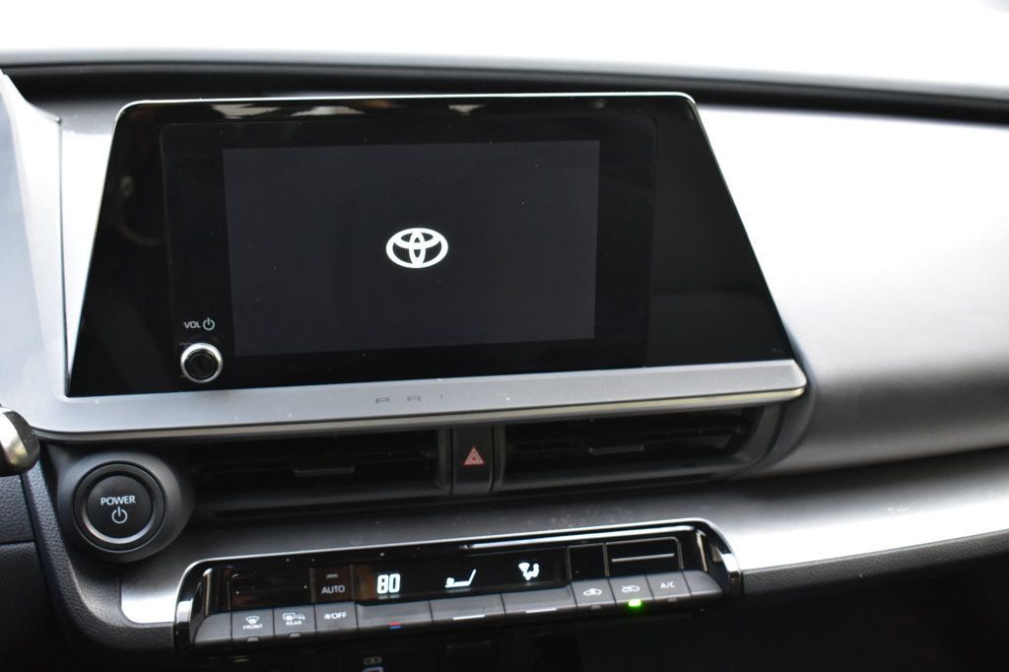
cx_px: 504
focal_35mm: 44
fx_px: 1219
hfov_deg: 45.0
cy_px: 336
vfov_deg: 30.8
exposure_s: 1/15
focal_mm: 29
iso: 1600
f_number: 5.6
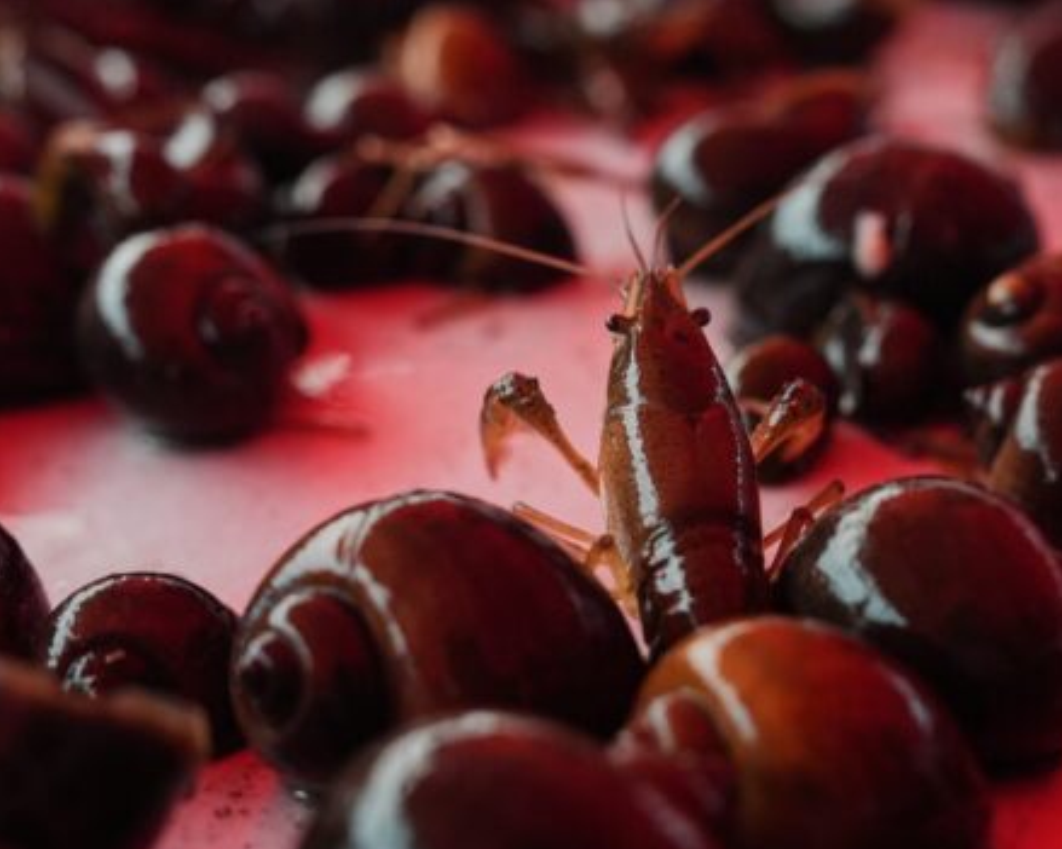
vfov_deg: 21.8
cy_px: 481
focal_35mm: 70
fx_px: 2200
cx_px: 600
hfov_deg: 27.1
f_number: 4
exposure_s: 1/200
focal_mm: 47
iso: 2500
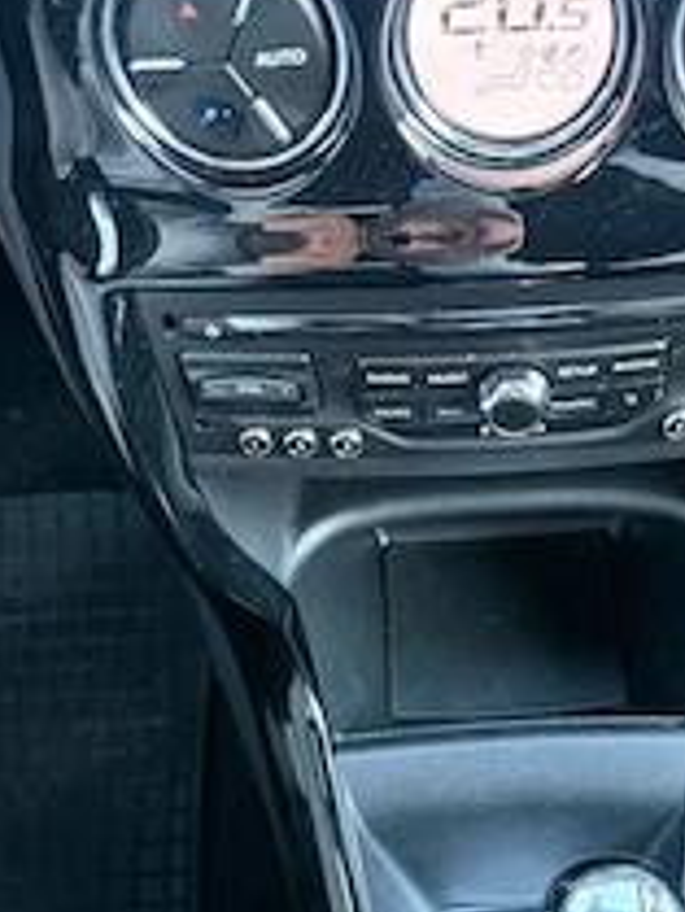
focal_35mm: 46
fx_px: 1212
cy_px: 807
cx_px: 502
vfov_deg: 38.6
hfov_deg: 31.1
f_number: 1.78
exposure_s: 1/49
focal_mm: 6.76
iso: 800
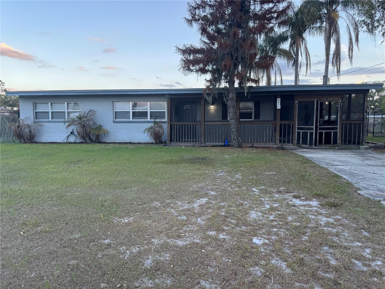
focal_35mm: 24
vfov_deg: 56.8
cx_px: 192
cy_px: 144
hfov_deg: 71.6
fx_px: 267
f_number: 1.78
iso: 80
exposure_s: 1/184
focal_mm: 6.76
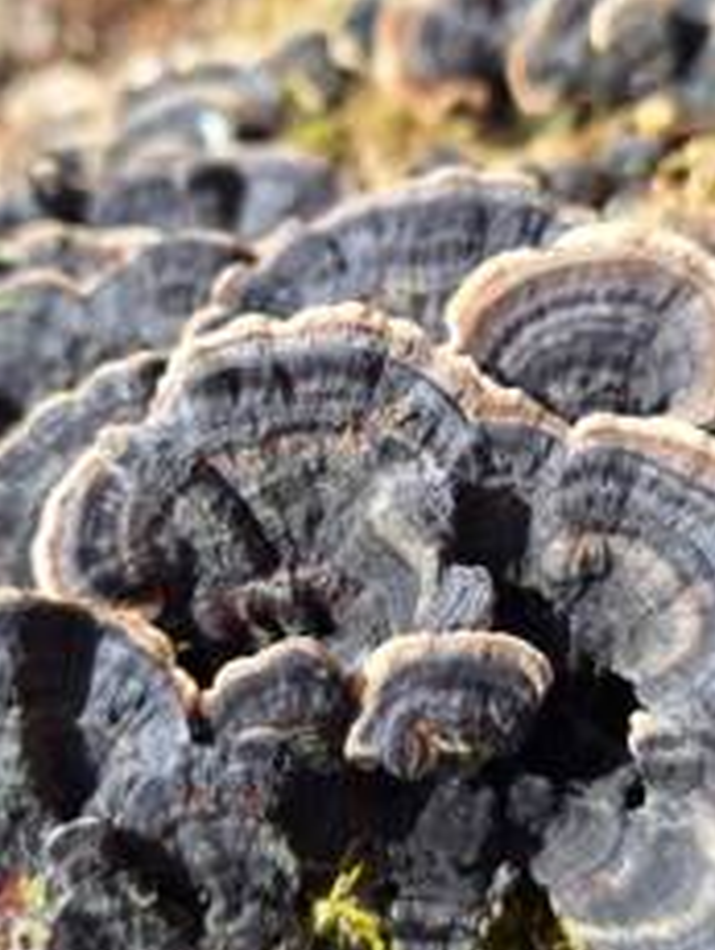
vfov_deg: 52.6
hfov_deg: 40.7
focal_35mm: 35
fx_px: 962
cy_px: 450
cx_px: 407
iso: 40
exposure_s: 1/572
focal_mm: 5.54
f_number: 1.8
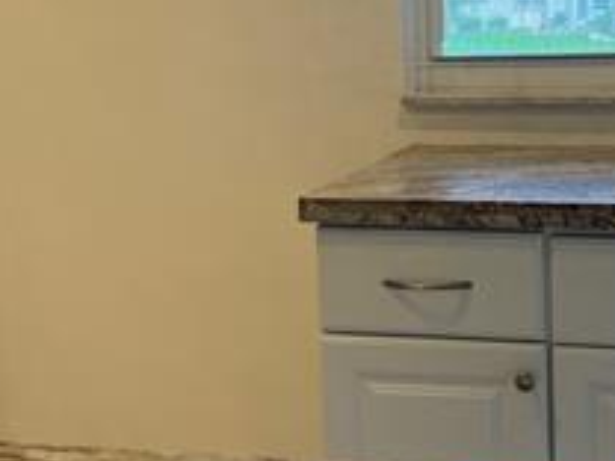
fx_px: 1332
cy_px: 100
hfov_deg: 25.6
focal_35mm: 75
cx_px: 473
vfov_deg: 19.5
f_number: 1.5
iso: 64
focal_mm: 5.7
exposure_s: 1/120
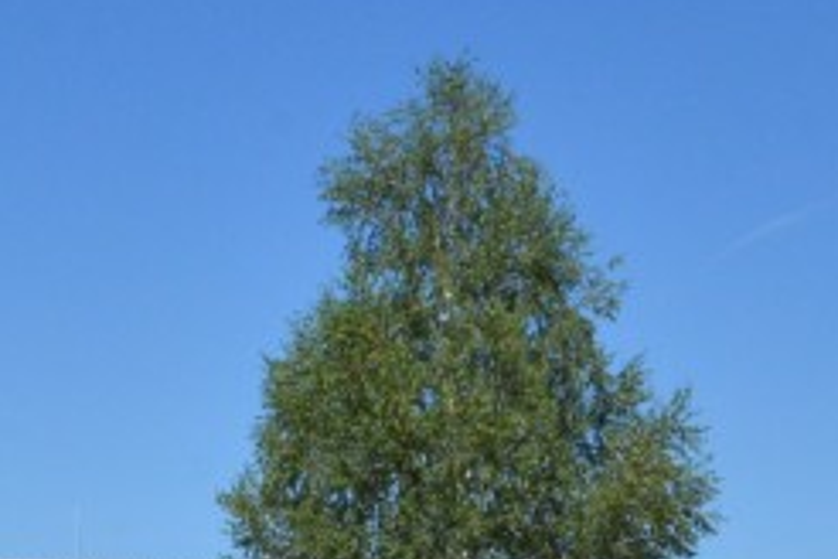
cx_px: -10
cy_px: 971
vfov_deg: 11.4
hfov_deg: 17.8
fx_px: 2607
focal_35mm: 112
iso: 1000
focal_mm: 18
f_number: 14
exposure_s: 1/800
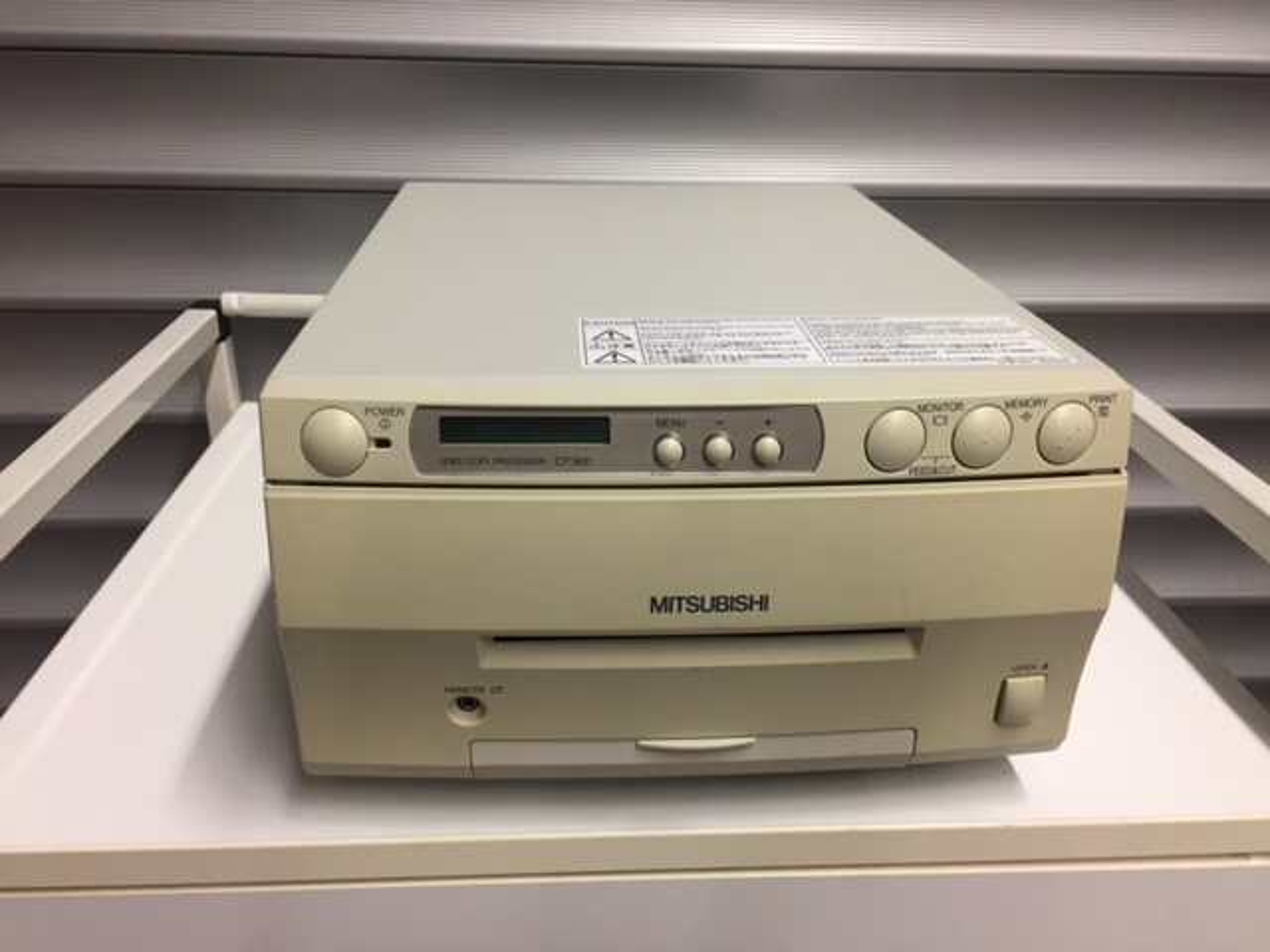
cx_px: 635
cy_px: 476
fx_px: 1064
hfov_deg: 61.7
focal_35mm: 29
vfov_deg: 48.2
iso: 125
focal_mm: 4.15
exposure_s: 1/33
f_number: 2.2
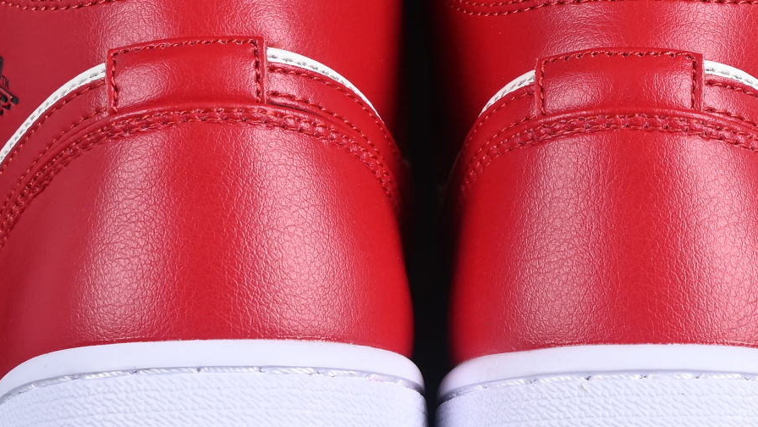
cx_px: 430
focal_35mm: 244
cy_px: 47
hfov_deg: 8.8
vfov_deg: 5.0
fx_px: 4904
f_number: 7.1
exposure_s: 1/60
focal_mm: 50
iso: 160
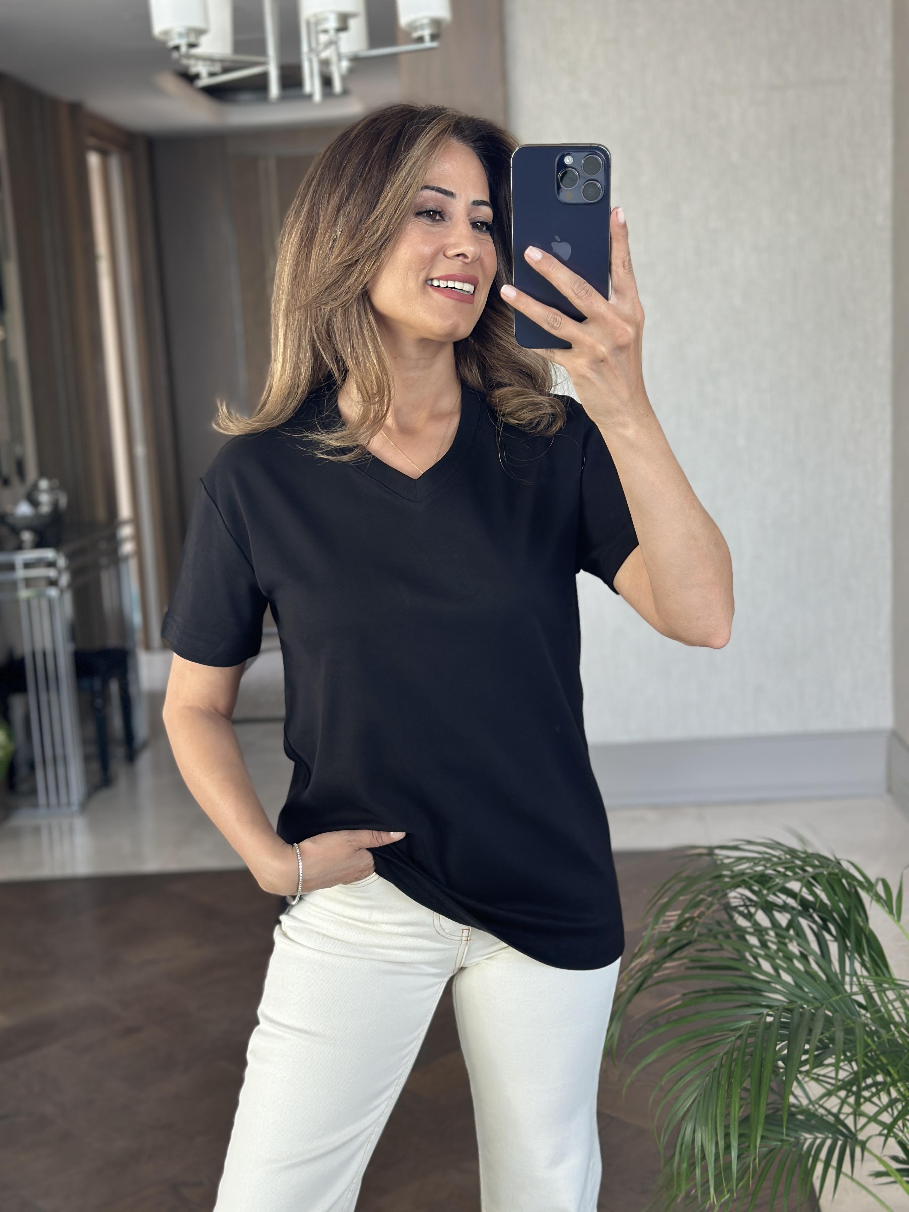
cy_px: 606
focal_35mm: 48
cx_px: 454
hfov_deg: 30.3
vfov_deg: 39.7
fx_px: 1681
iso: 125
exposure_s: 1/75
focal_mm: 6.86
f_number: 1.78
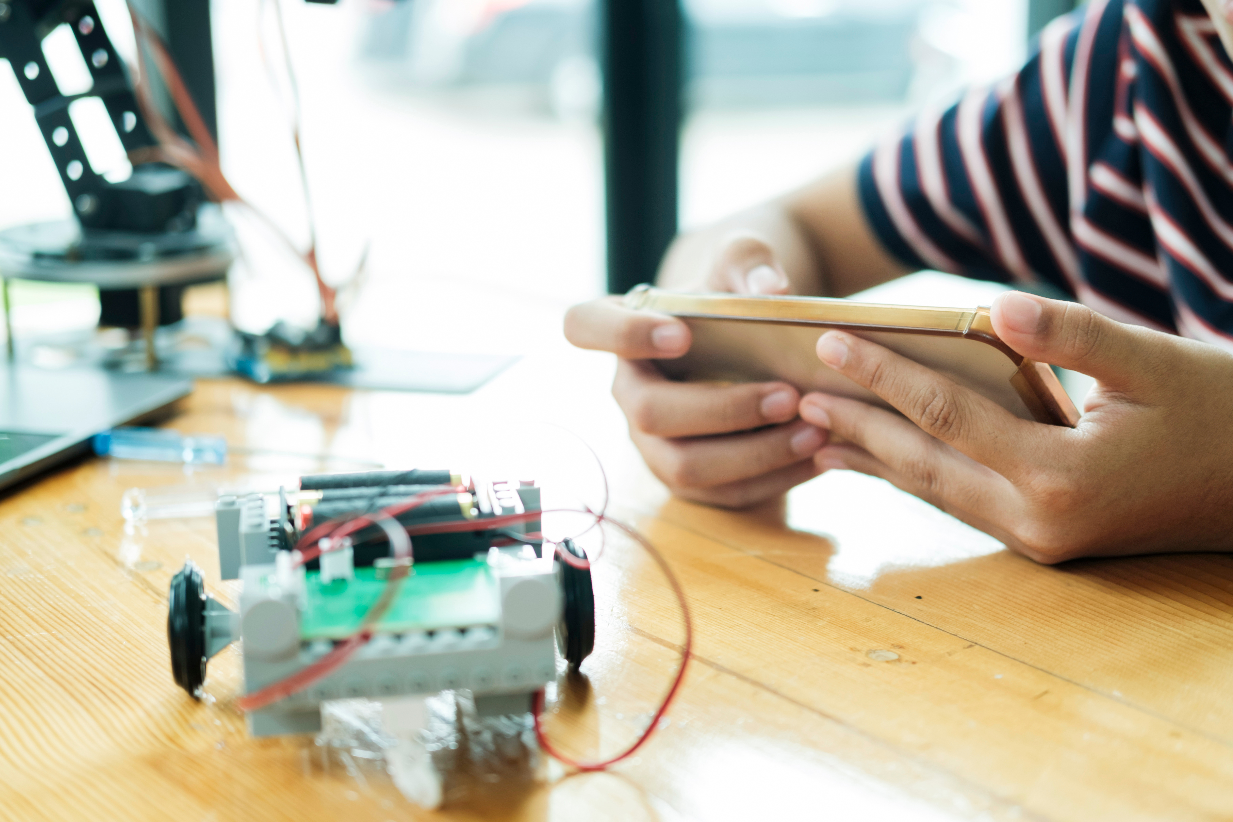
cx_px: 616
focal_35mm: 53
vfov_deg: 25.5
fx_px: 1815
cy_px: 411
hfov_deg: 37.5
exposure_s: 1/125
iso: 160
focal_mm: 35
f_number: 2
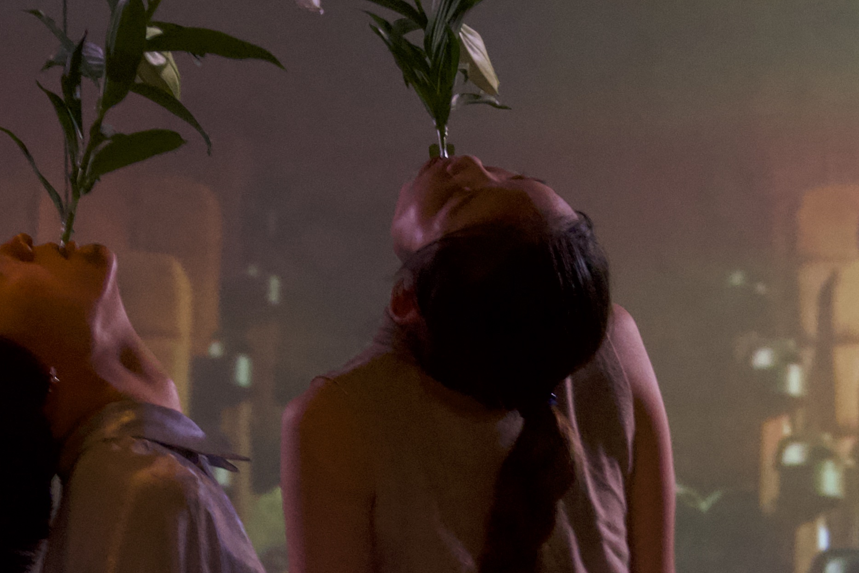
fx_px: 4868
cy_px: 699
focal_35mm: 204
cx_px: 489
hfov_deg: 10.1
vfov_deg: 6.7
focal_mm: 48
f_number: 4.5
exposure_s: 1/30
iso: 4000
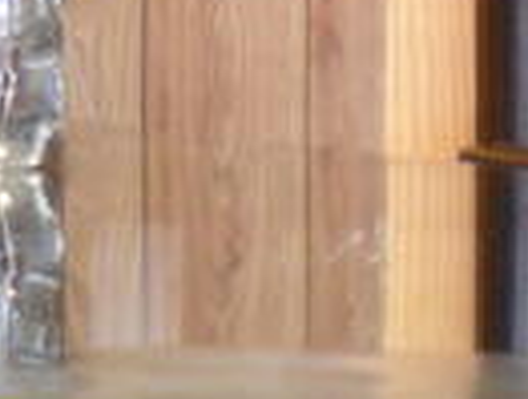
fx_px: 2830
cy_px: 69
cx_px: -689
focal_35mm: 185
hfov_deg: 9.6
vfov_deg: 8.0
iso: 284
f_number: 3.1
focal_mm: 6.3
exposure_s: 1/15
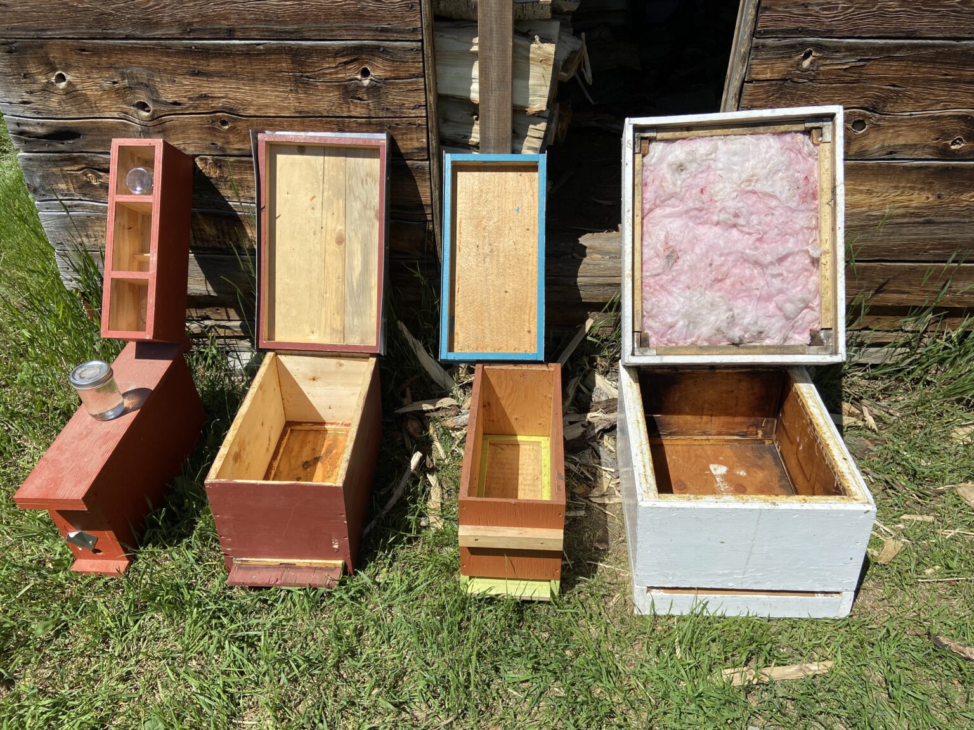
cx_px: 487
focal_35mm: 26
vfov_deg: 53.1
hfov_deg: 67.3
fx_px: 732
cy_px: 365
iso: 32
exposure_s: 1/4274
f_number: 1.8
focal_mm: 4.25
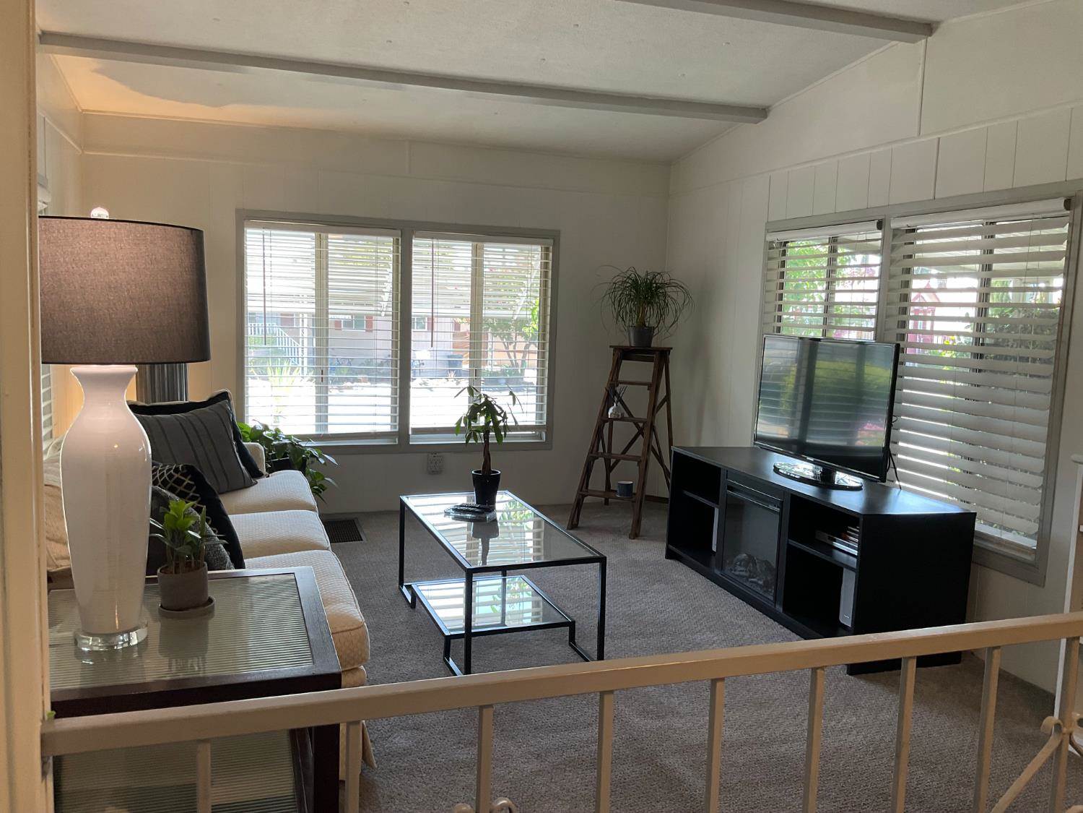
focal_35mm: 29
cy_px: 406
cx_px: 542
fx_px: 907
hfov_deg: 61.7
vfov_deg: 48.2
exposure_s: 1/60
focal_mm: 3
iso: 40
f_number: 1.8
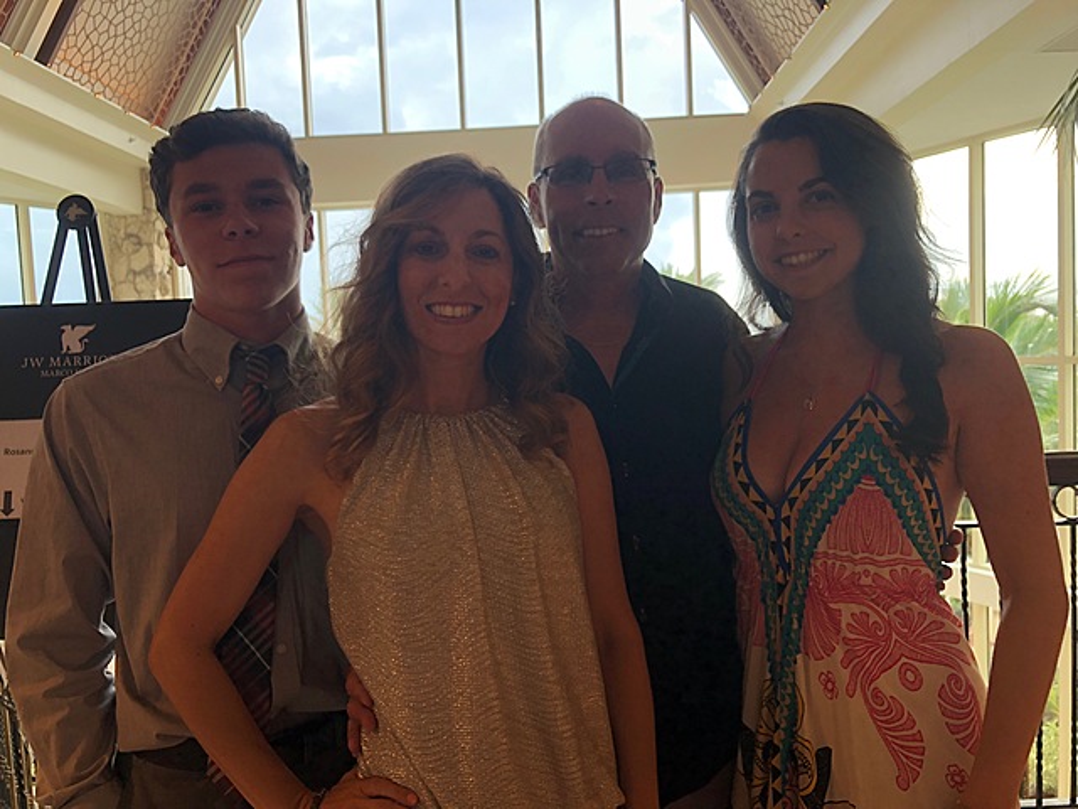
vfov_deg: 49.7
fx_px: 872
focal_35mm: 28
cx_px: 539
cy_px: 404
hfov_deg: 63.4
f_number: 1.8
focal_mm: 3.99
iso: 80
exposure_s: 1/120
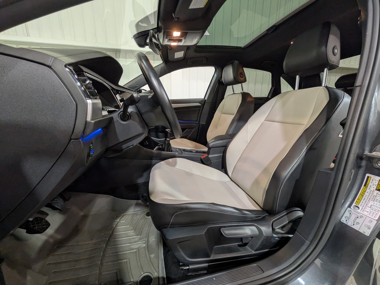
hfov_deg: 102.1
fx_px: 154
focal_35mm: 14
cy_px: 142
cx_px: 190
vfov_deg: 85.7
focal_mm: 1.83
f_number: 2.2
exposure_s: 1/30
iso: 137
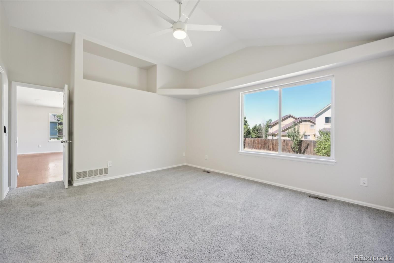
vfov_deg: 81.2
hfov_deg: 104.3
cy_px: 132
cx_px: 197
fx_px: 153
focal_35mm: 14
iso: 400
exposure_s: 1/15
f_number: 8
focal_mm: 14
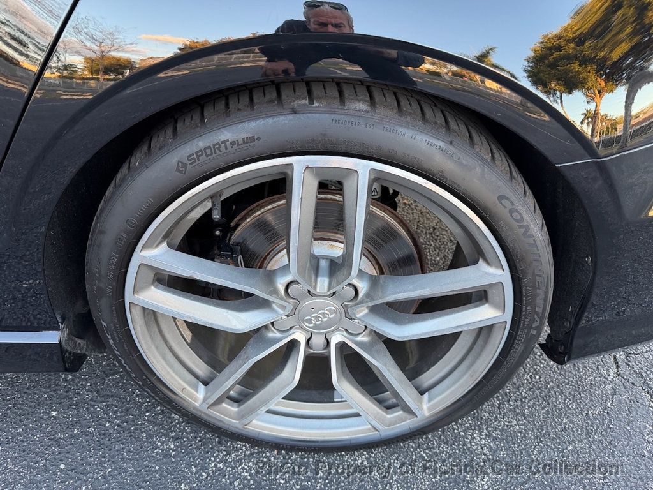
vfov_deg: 56.8
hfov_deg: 71.6
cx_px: 326
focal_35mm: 24
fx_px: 453
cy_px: 245
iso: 200
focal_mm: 6.76
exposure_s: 1/105
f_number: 1.78
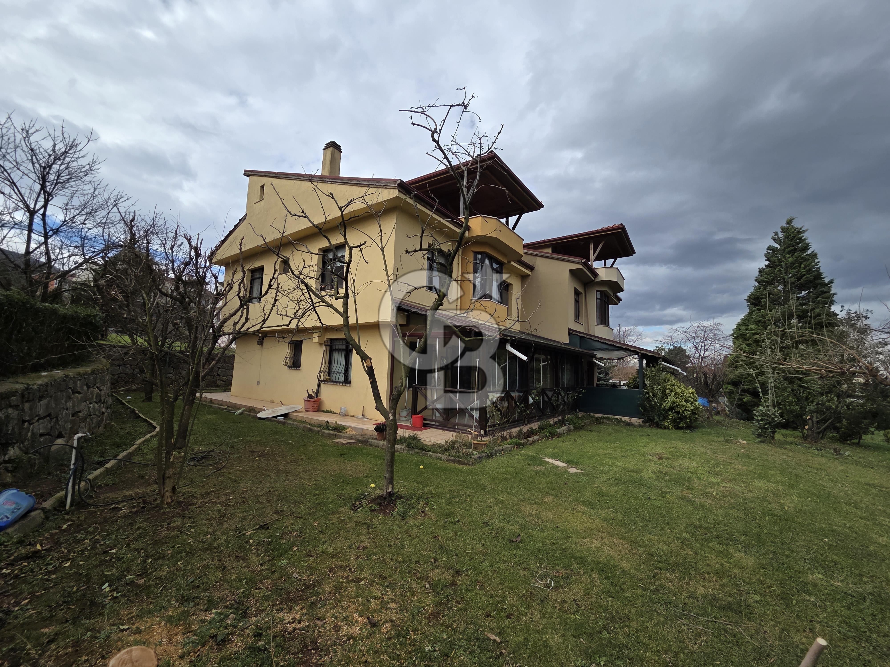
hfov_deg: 106.2
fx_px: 334
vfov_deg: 89.9
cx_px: 445
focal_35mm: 13
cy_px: 334
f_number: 2.2
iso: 64
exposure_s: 1/2000
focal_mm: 2.2
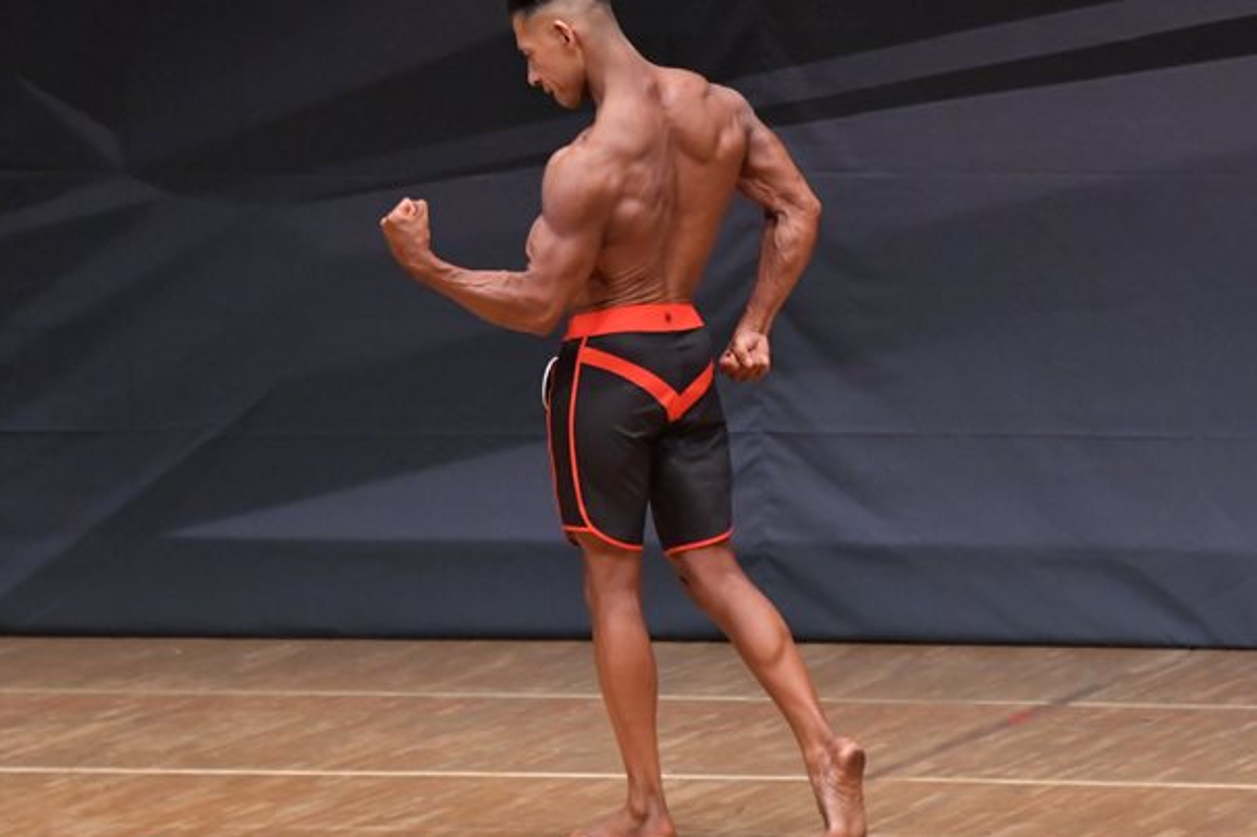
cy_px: 370
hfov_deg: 5.6
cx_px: 683
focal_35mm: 365
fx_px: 12740
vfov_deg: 3.8
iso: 6400
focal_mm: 190
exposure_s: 1/400
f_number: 5.6
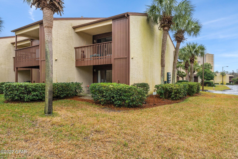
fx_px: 159
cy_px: 80
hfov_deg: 73.7
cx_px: 119
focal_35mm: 24
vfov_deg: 53.1
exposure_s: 1/800
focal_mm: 24
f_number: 8
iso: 1000
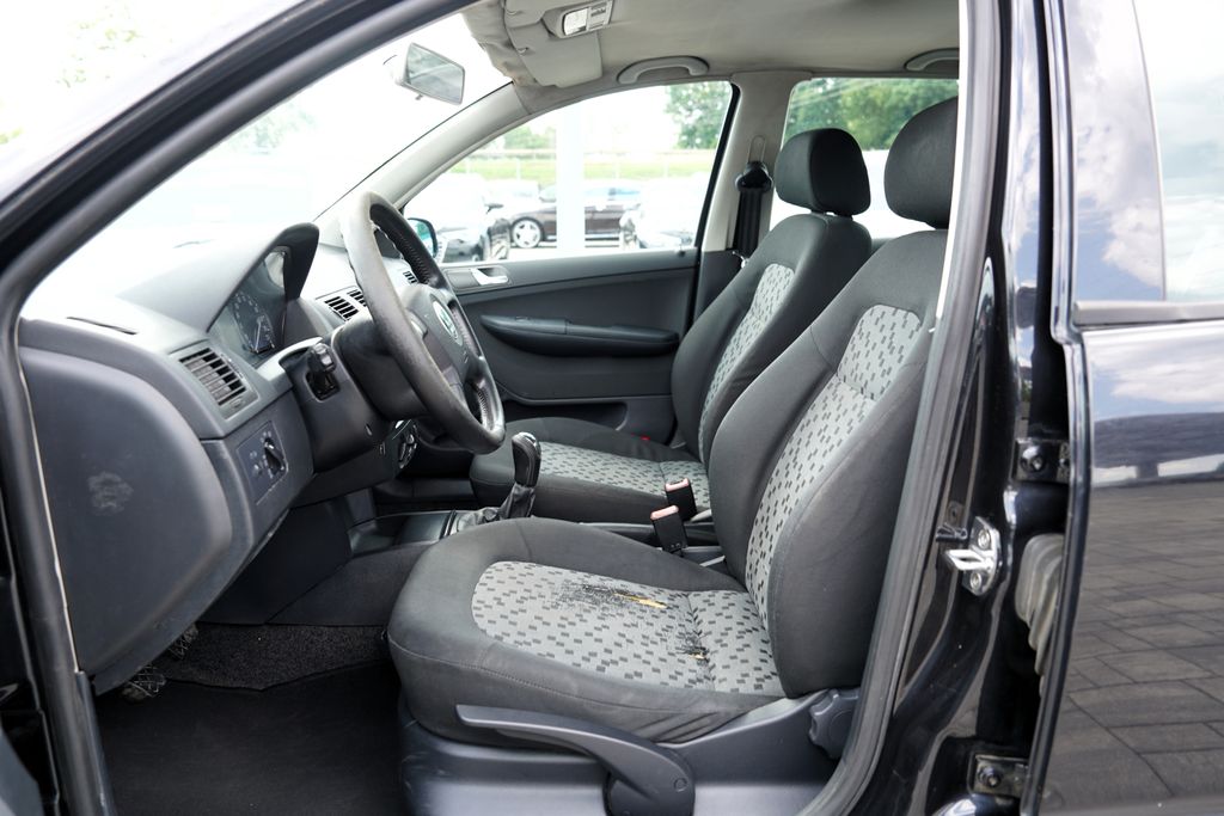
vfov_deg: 53.1
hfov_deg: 73.7
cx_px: 612
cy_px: 408
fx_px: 816
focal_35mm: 24
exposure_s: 1/60
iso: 125
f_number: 4
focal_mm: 24
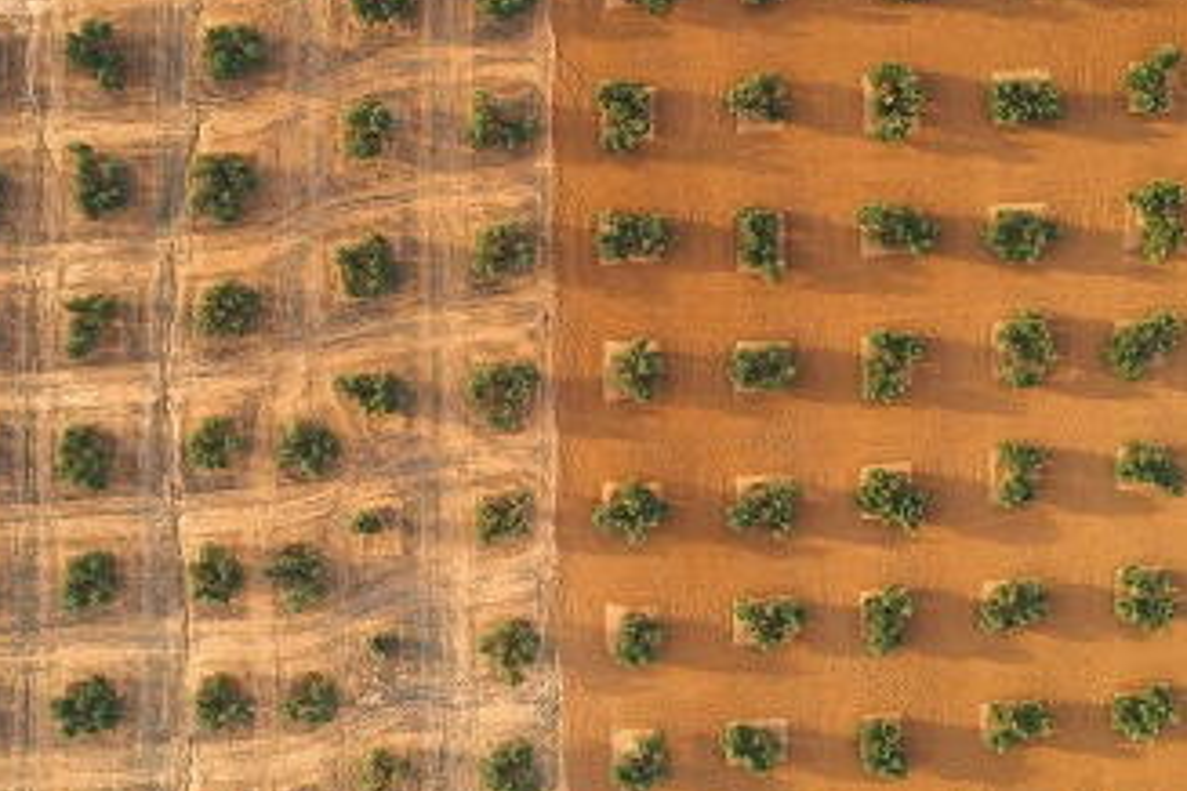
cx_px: 552
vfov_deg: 39.8
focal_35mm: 33
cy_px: 307
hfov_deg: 57.2
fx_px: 1088
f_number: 2.8
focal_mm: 8.38
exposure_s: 1/250
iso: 100
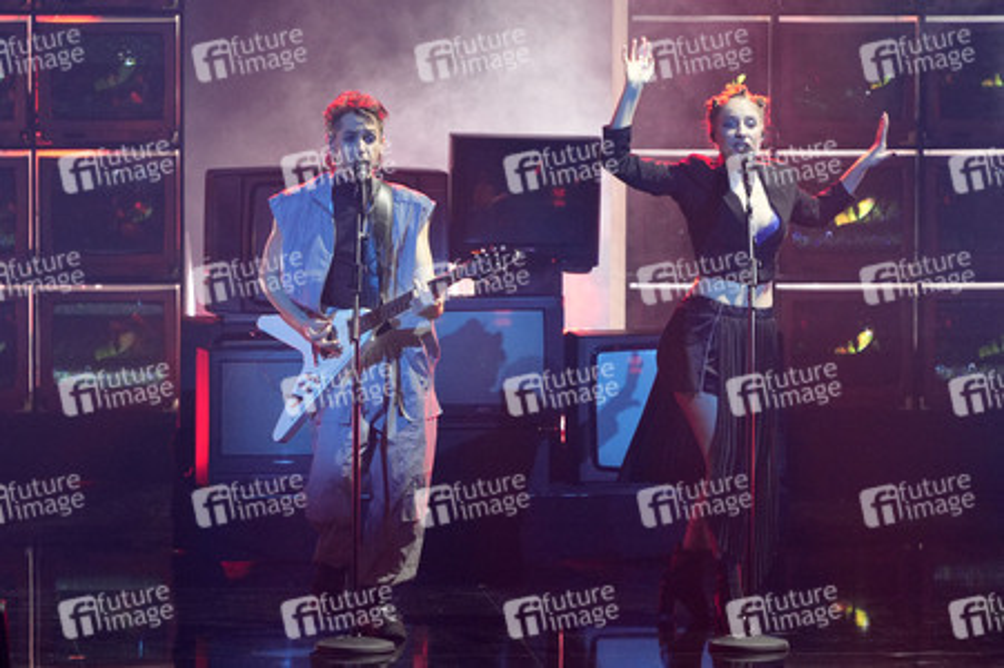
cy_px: 334
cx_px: 502
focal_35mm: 300
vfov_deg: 4.6
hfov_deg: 6.9
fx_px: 8360
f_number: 5.6
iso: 2500
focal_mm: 200
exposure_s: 1/125
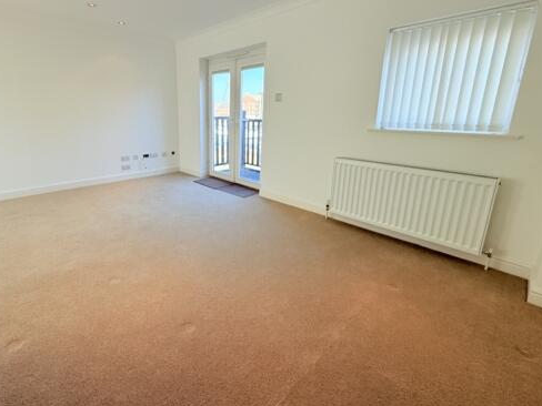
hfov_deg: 90.2
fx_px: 266
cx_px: 227
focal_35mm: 17
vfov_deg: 74.4
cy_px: 175
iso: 64
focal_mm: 2.22
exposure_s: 1/288
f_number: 2.2
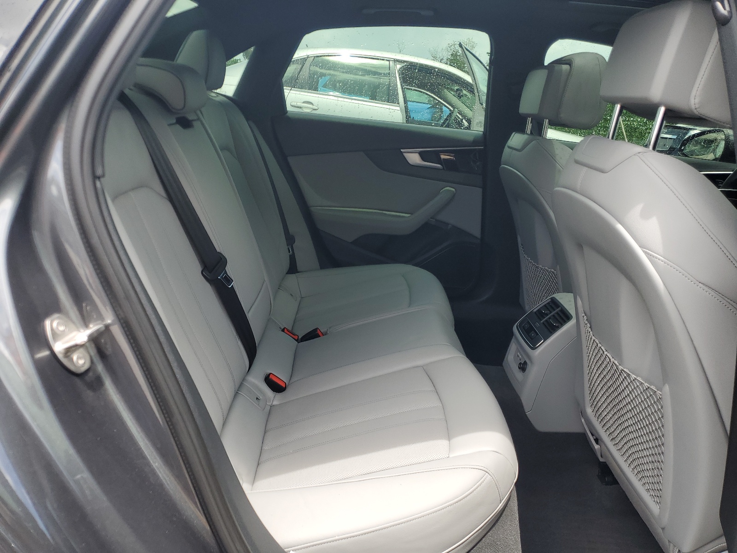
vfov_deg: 53.1
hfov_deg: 67.3
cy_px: 276
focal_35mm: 26
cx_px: 368
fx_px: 554
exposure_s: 1/417
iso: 50
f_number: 1.5
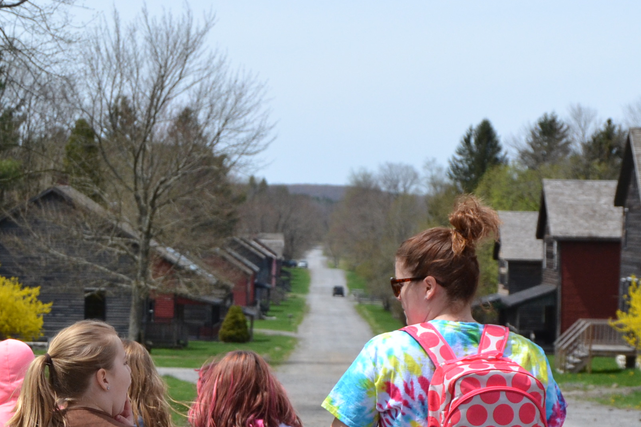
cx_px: 370
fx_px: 2583
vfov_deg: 9.4
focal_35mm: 145
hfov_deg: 14.1
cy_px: 434
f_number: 6.3
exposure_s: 1/2500
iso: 800
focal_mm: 45
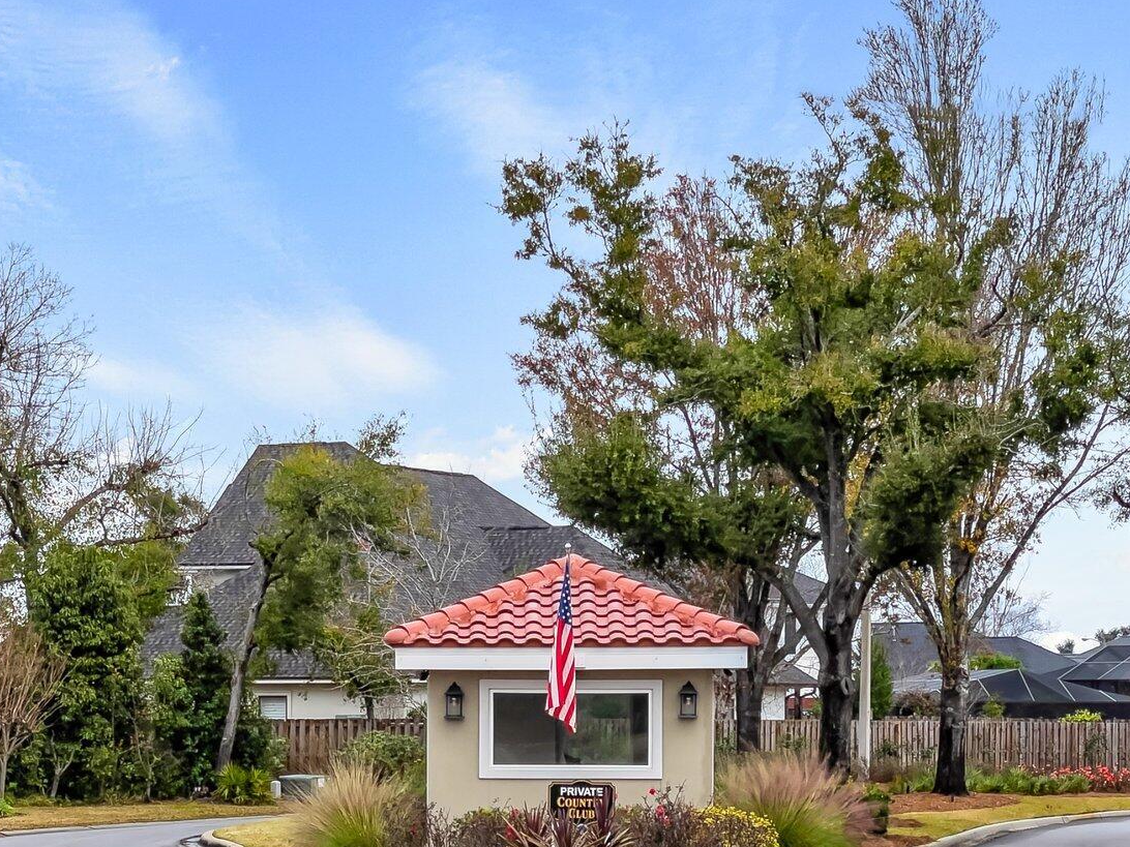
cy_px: 755
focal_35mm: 120
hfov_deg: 16.4
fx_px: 3917
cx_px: 536
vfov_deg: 12.3
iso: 20
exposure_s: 1/600
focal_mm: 7.5
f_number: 2.2
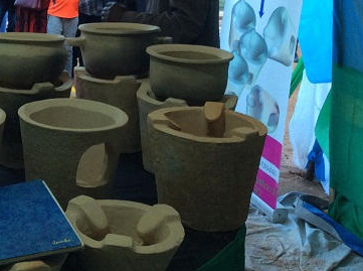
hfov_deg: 29.8
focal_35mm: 62
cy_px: 29
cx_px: 27
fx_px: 649
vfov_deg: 23.0
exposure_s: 1/24
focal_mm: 3.3
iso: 50
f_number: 2.4
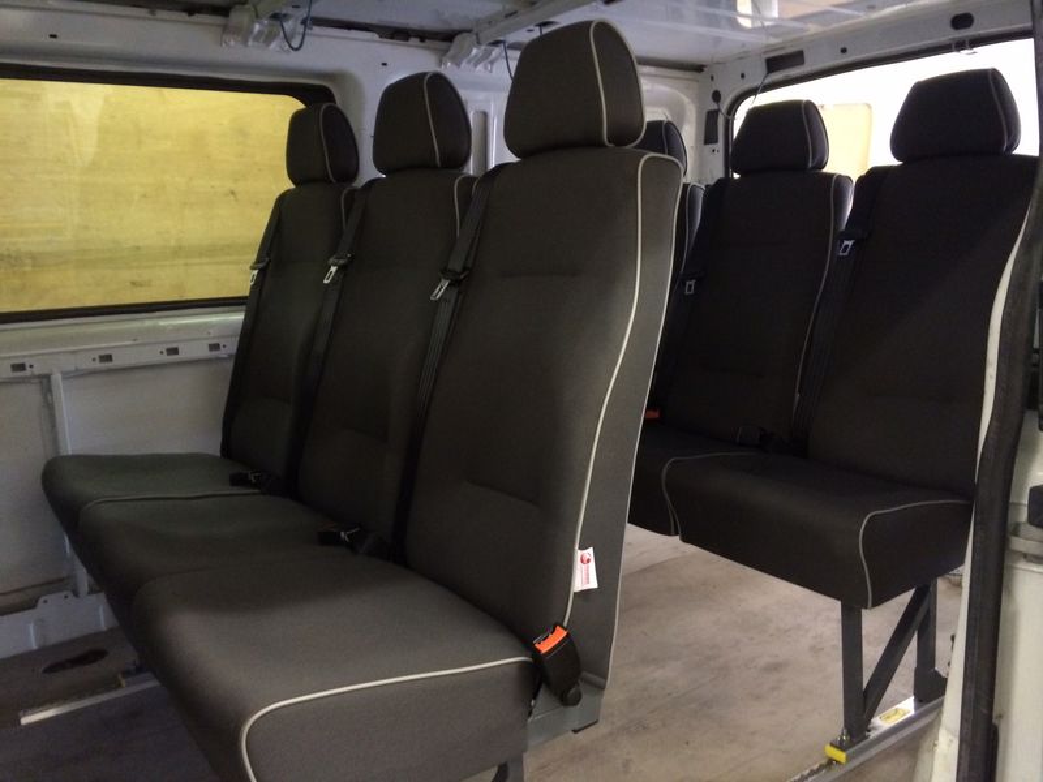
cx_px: 522
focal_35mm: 30
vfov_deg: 46.8
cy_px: 391
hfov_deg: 60.0
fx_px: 904
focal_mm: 4.12
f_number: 2.2
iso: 320
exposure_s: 1/15
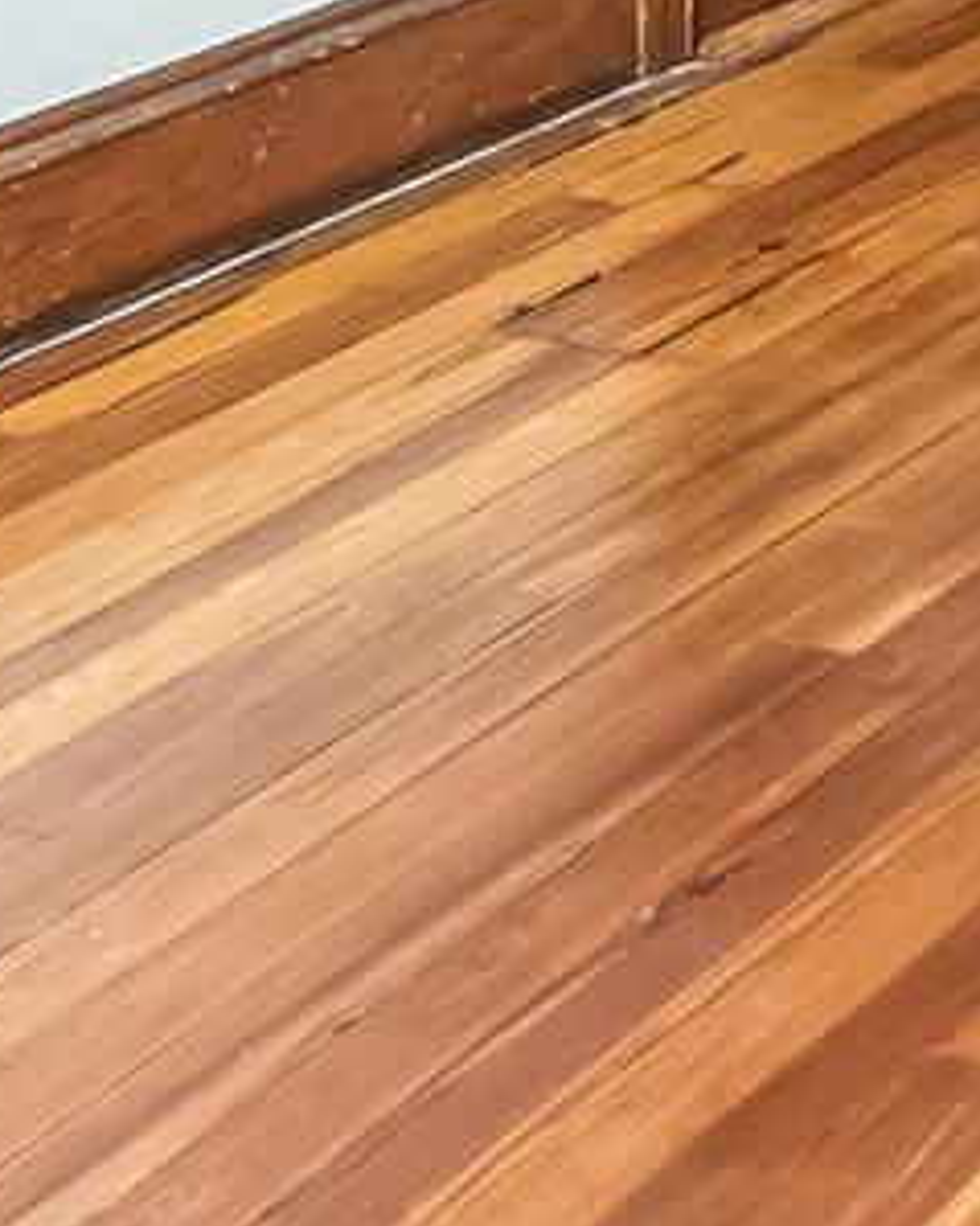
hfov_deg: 13.8
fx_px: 3736
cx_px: 1579
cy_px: -986
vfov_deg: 15.8
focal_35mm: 103
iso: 400
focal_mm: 16
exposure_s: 1/60
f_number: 4
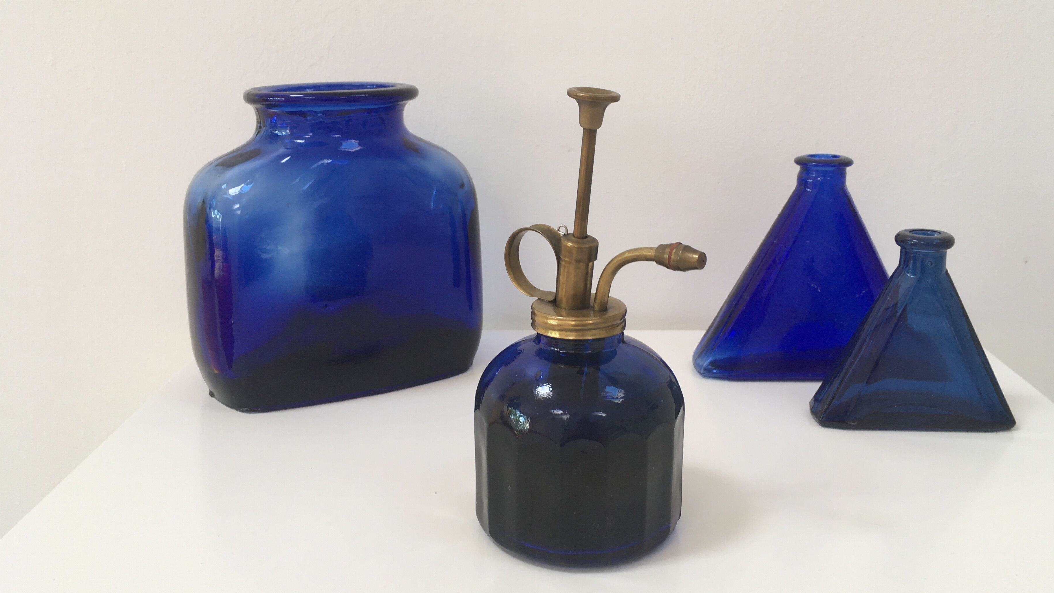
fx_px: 978
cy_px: 262
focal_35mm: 35
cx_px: 573
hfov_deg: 56.5
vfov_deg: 33.7
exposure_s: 1/50
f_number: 2.2
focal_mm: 4.15
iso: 32
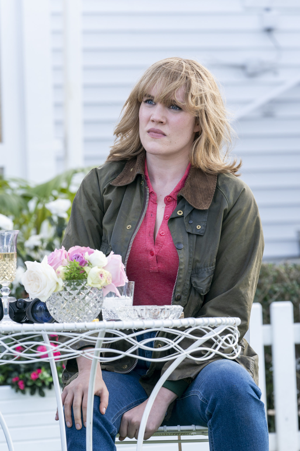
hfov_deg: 7.5
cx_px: 150
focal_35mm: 184
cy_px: 226
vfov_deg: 11.2
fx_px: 2300
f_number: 6.3
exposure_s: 1/250
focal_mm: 184
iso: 400
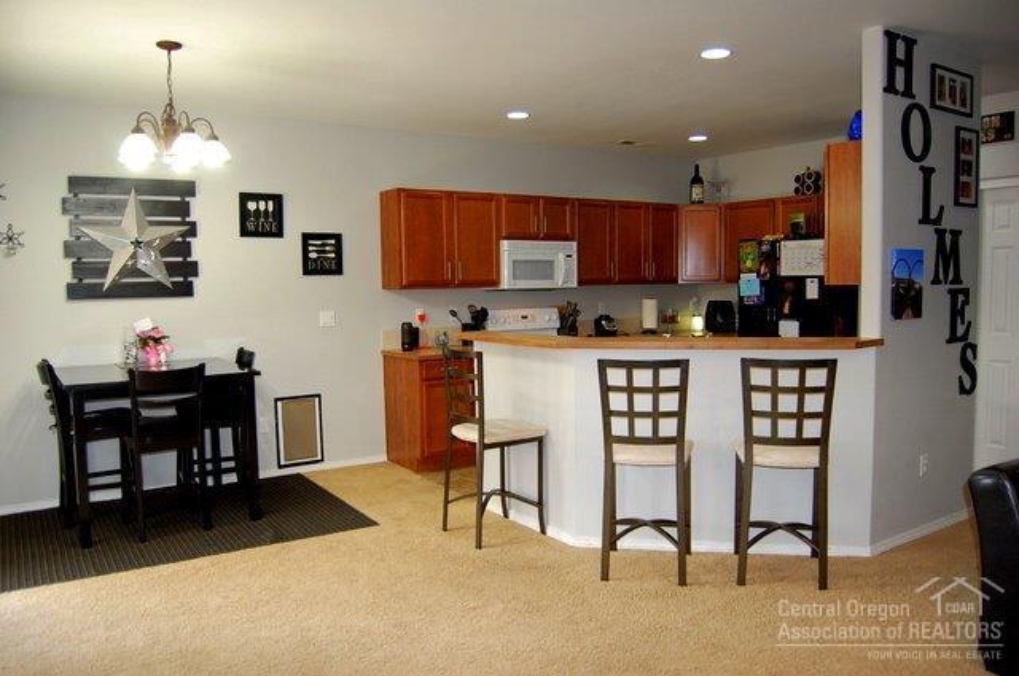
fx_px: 763
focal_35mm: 27
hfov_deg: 67.4
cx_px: 510
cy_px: 338
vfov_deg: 47.8
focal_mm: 18
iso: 400
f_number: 3.5
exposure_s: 1/60
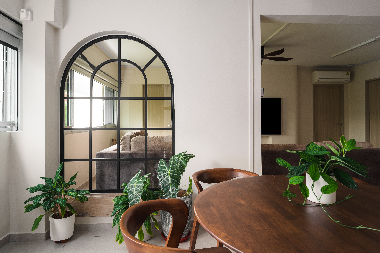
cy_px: 126
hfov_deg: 79.9
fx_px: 227
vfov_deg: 58.3
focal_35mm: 22
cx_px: 190
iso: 100
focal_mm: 21.5
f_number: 8
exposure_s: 1/3
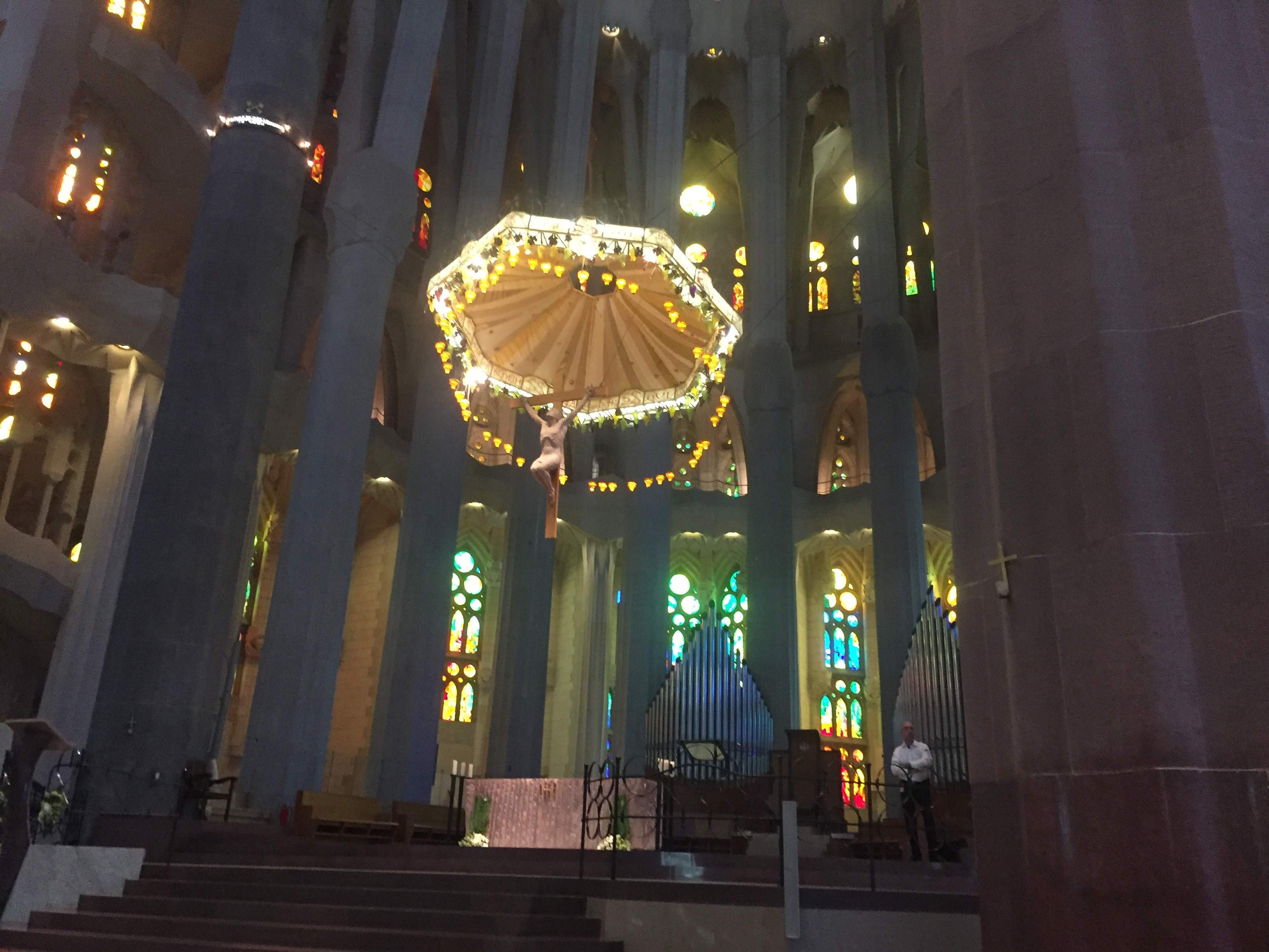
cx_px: 634
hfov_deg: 61.7
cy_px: 476
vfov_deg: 48.2
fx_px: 1063
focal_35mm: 29
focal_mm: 4.15
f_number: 2.2
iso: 250
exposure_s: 1/25
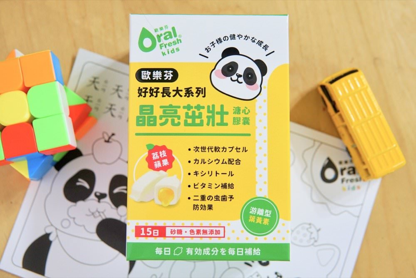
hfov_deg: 43.6
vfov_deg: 29.9
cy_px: 139
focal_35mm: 45
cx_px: 208
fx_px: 520
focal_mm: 30
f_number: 4
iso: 640
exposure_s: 1/60
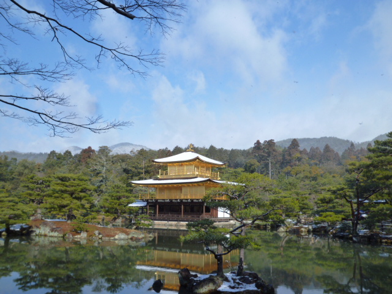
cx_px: 196
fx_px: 374
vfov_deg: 42.9
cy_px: 147
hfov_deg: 55.4
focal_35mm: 33
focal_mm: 5.9
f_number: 5
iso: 125
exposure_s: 1/400
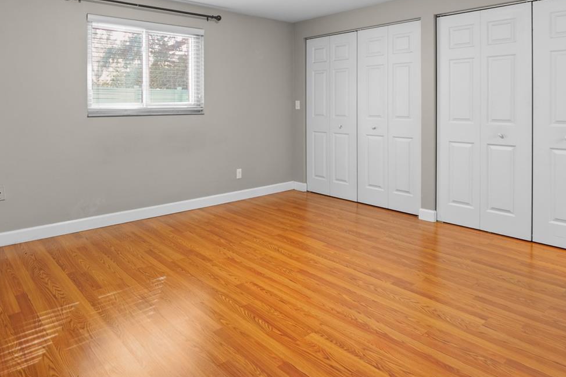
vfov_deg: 52.9
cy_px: 99
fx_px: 362
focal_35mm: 23
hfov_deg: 75.0
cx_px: 218
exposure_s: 1/1.25
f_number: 9
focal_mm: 14
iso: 400
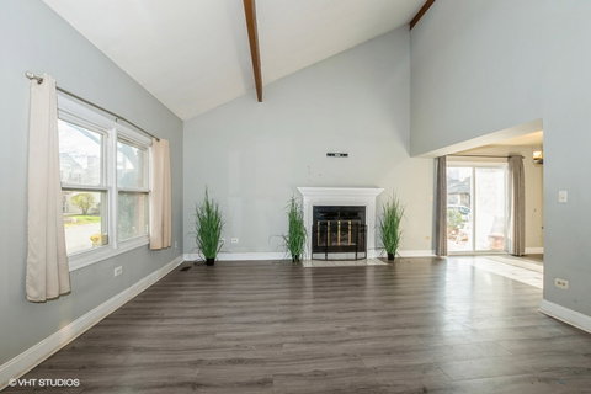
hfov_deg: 100.4
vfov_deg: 77.3
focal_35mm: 15
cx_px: 296
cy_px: 197
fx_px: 246
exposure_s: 1/30
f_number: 7.1
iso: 250
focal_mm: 10
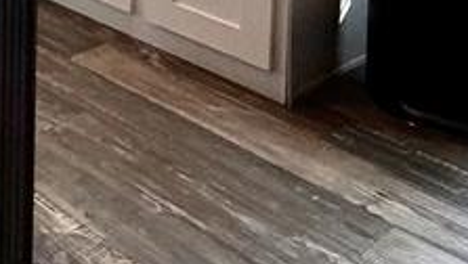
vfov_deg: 13.9
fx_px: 870
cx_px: -197
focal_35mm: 70
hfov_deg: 24.6
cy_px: -302
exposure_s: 1/120
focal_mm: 2.22
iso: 160
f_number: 2.2
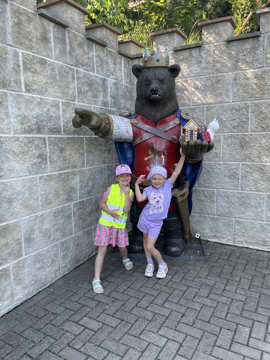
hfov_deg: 53.1
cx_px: 135
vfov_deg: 67.3
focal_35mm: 26
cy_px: 180
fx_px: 270
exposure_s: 1/255
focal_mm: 4.2
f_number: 1.6
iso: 32
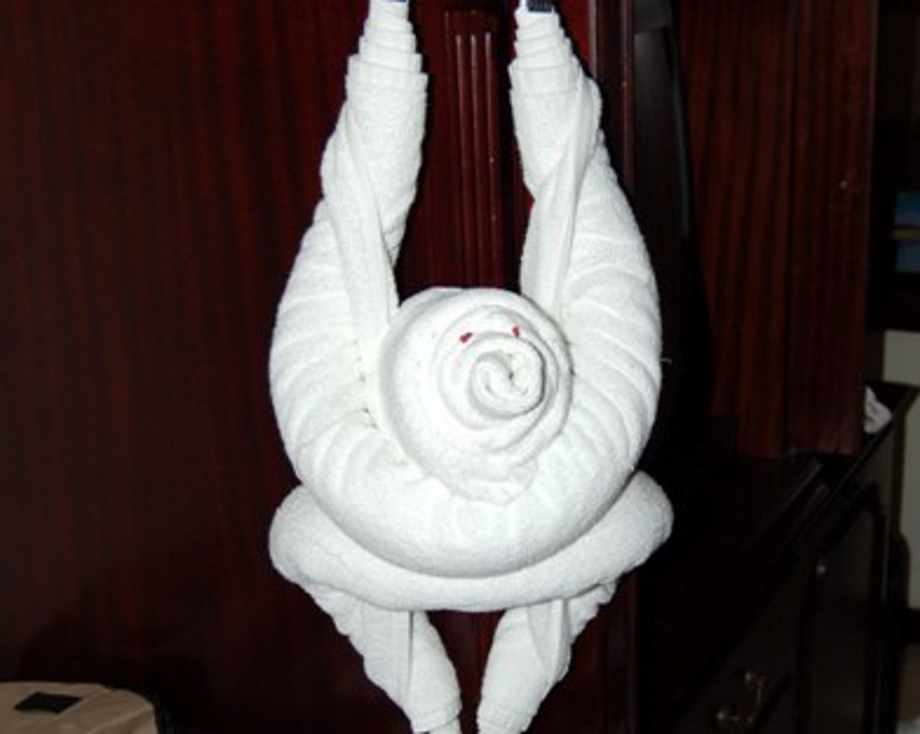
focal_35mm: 56
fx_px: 1524
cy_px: 439
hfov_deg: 33.6
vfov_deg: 27.1
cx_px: 460
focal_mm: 26
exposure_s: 1/60
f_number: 4.2
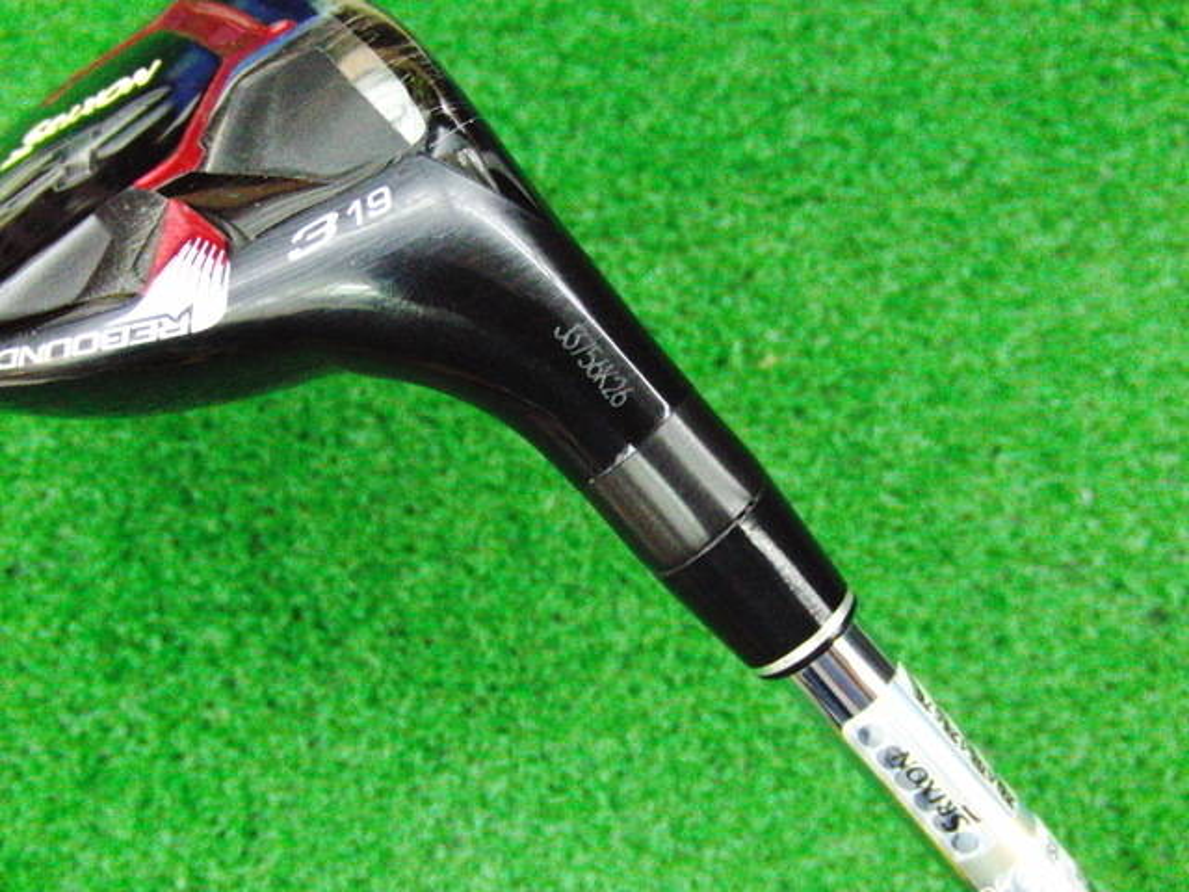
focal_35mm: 37
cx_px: 594
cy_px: 446
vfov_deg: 38.7
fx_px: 1271
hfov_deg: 50.1
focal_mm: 6.42
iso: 3200
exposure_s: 1/125
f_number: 3.6
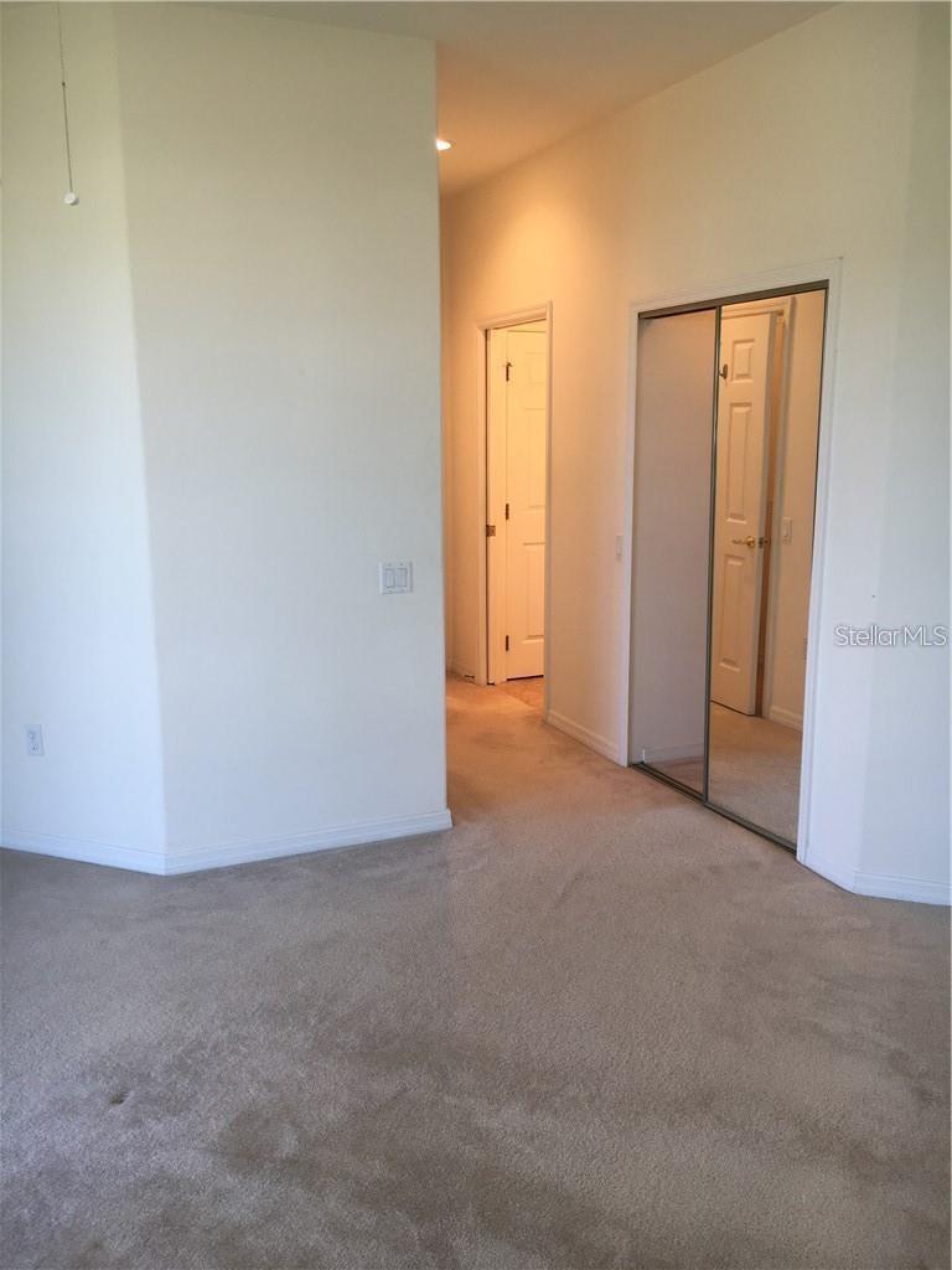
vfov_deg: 61.7
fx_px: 1063
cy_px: 635
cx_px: 476
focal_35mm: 29
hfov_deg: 48.2
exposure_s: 1/30
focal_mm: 4.15
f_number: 2.2
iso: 32
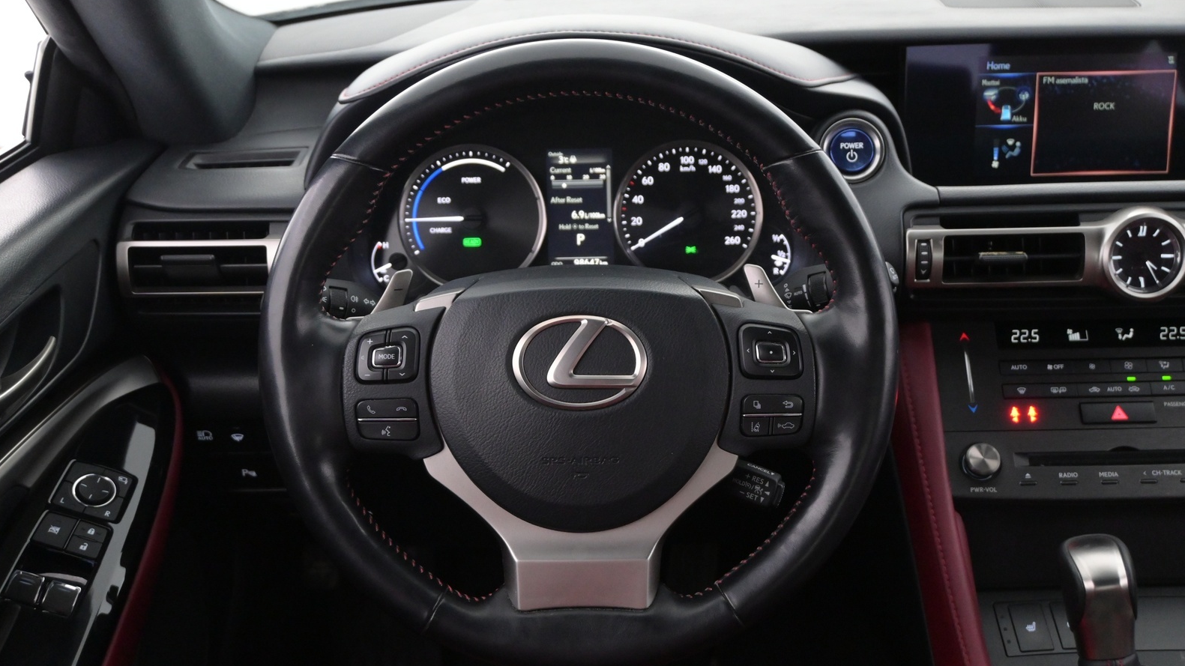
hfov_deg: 46.1
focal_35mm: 44
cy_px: 373
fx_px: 1391
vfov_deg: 26.9
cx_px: 597
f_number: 4.5
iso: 3200
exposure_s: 1/40
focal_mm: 27.5
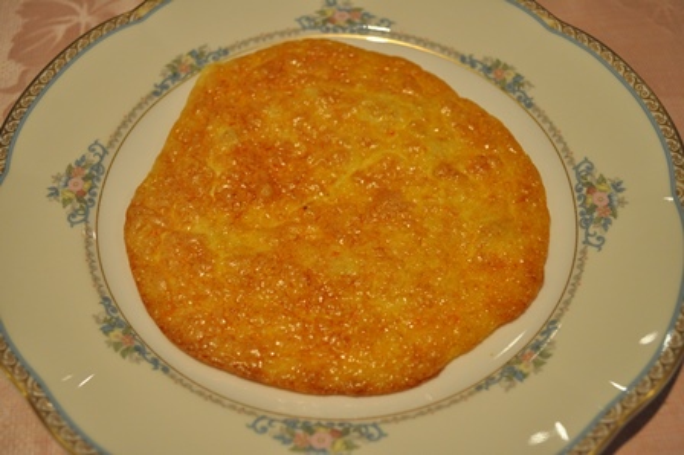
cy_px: 228
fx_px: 911
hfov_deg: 41.1
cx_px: 342
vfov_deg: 28.0
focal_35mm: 48
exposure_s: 1/60
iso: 1250
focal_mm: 32
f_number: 4.8
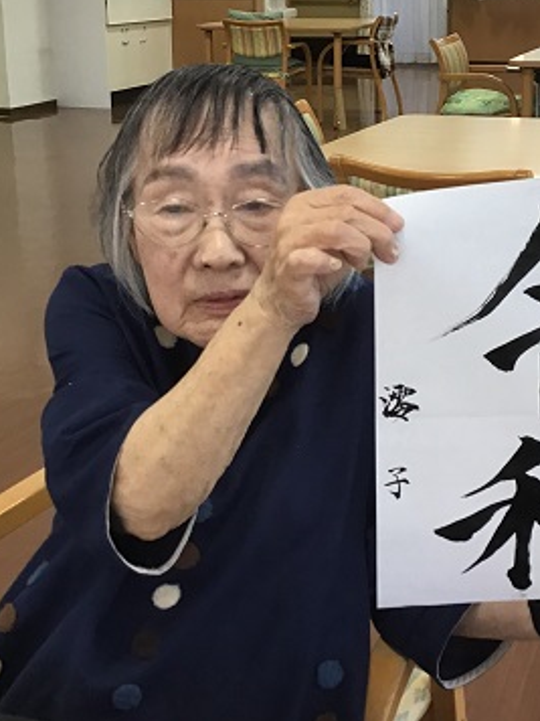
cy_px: 257
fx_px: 1206
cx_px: 330
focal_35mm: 58
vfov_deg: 33.0
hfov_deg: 25.2
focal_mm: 3.3
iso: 25
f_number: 2.4
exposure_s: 1/30
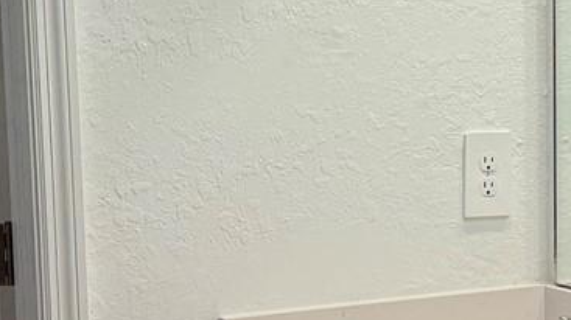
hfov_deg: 18.6
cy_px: 230
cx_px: 459
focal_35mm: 114
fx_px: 1725
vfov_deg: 10.6
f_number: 1.78
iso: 64
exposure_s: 1/120
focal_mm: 6.76
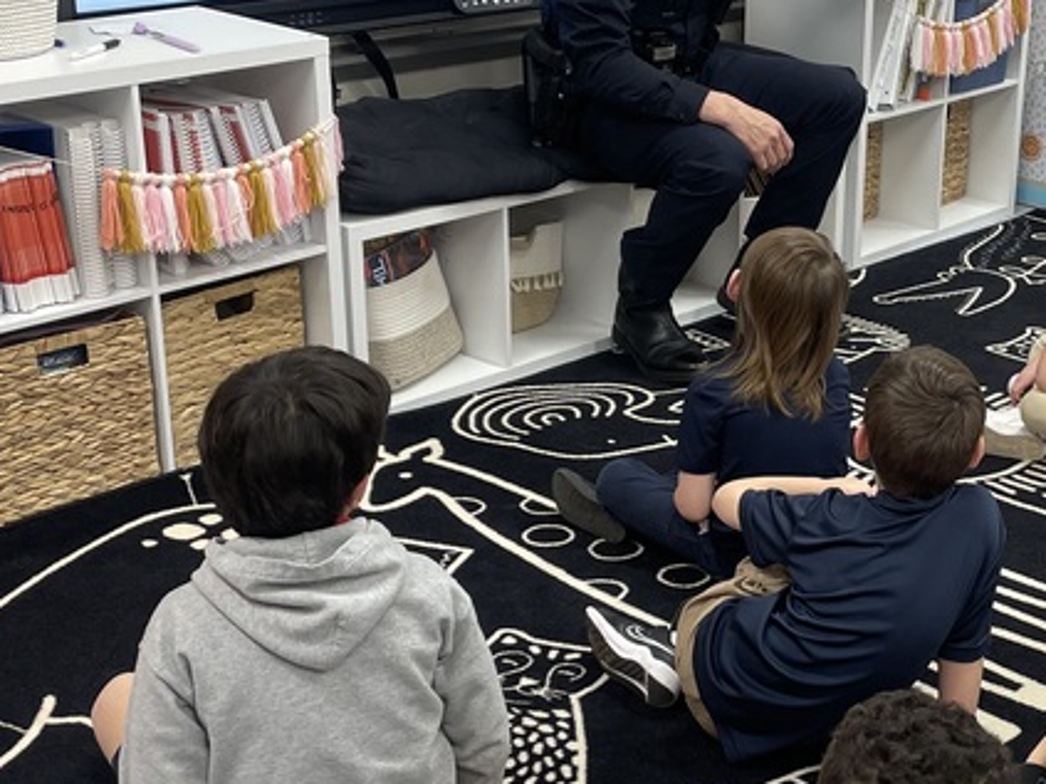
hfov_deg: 29.8
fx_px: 1903
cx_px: 888
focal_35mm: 63
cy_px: 420
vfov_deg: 23.3
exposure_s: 1/60
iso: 64
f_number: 1.6
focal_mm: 4.2
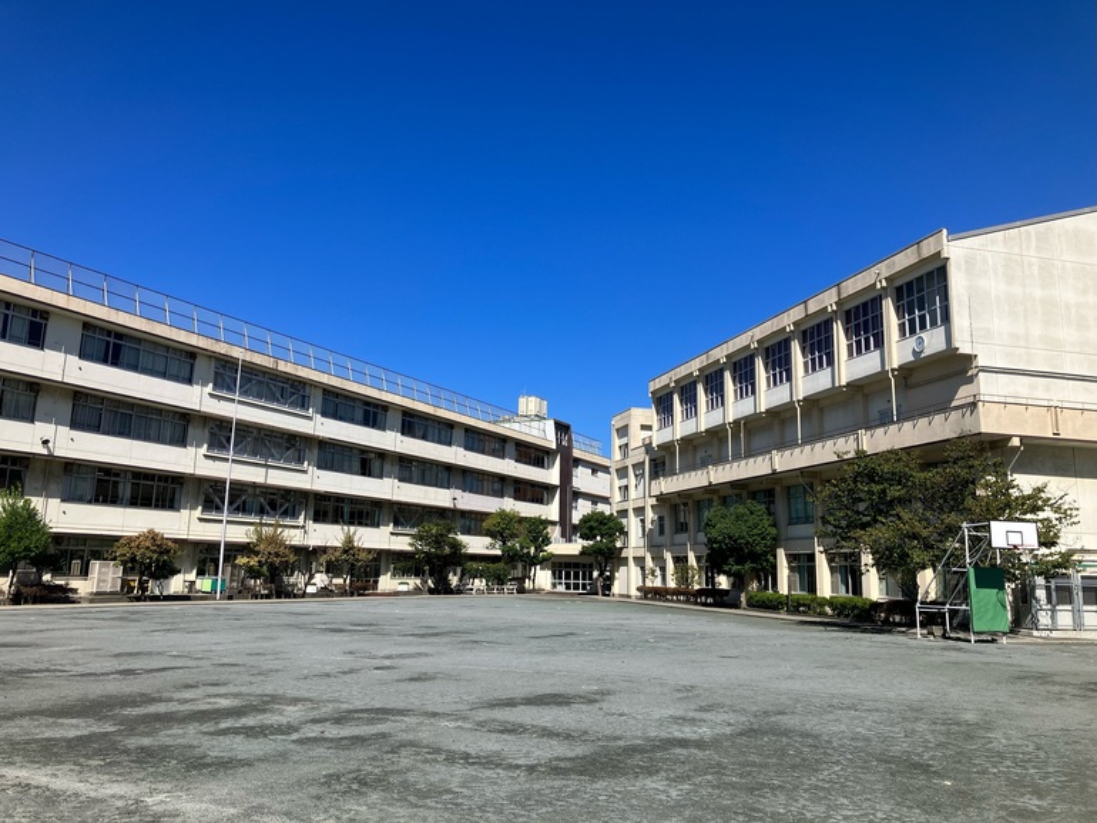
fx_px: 888
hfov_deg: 63.4
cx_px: 548
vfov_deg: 49.8
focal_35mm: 28
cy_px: 412
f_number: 1.8
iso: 32
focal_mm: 3.99
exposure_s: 1/2558
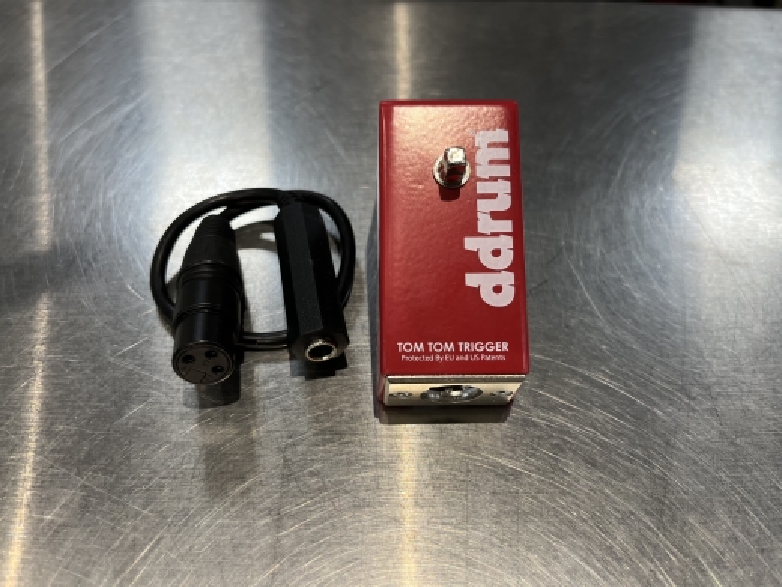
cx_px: 391
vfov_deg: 53.1
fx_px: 587
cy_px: 294
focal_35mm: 26
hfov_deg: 67.3
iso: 80
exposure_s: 1/120
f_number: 1.6
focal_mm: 5.1
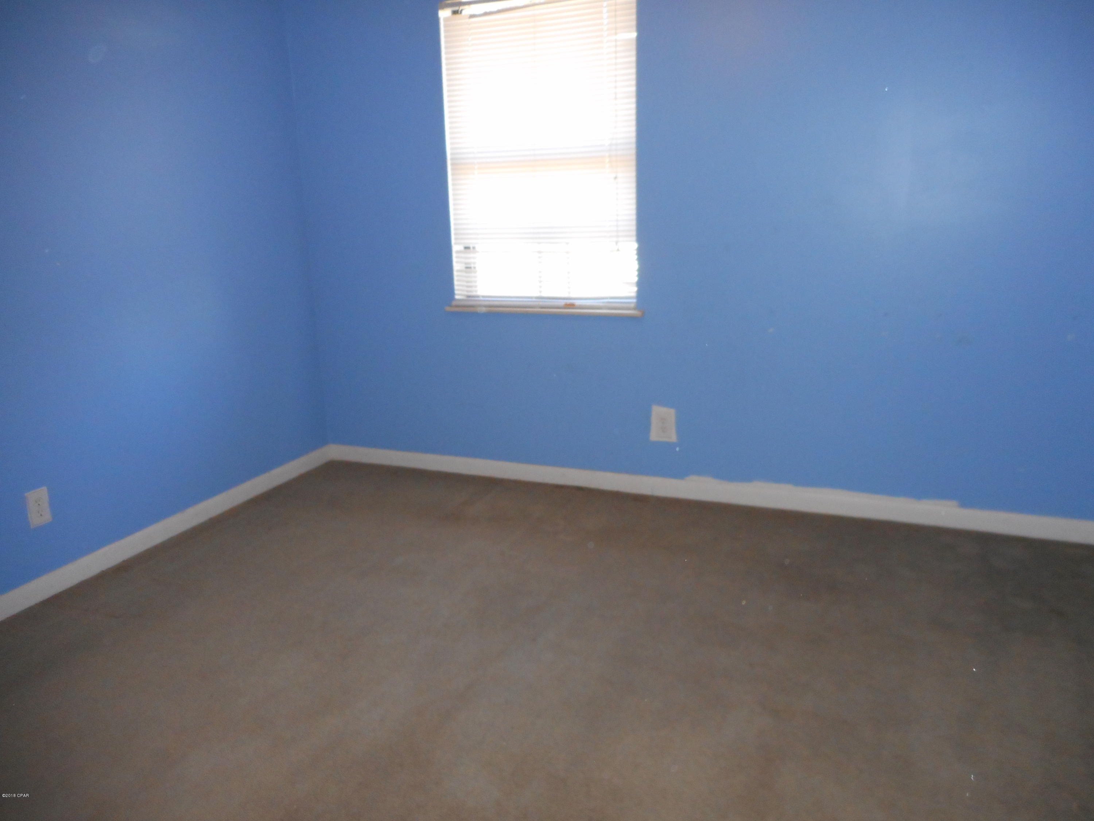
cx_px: 547
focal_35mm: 25
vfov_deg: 54.9
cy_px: 410
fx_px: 790
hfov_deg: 69.4
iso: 360
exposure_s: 1/25
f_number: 3.7
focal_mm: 4.5
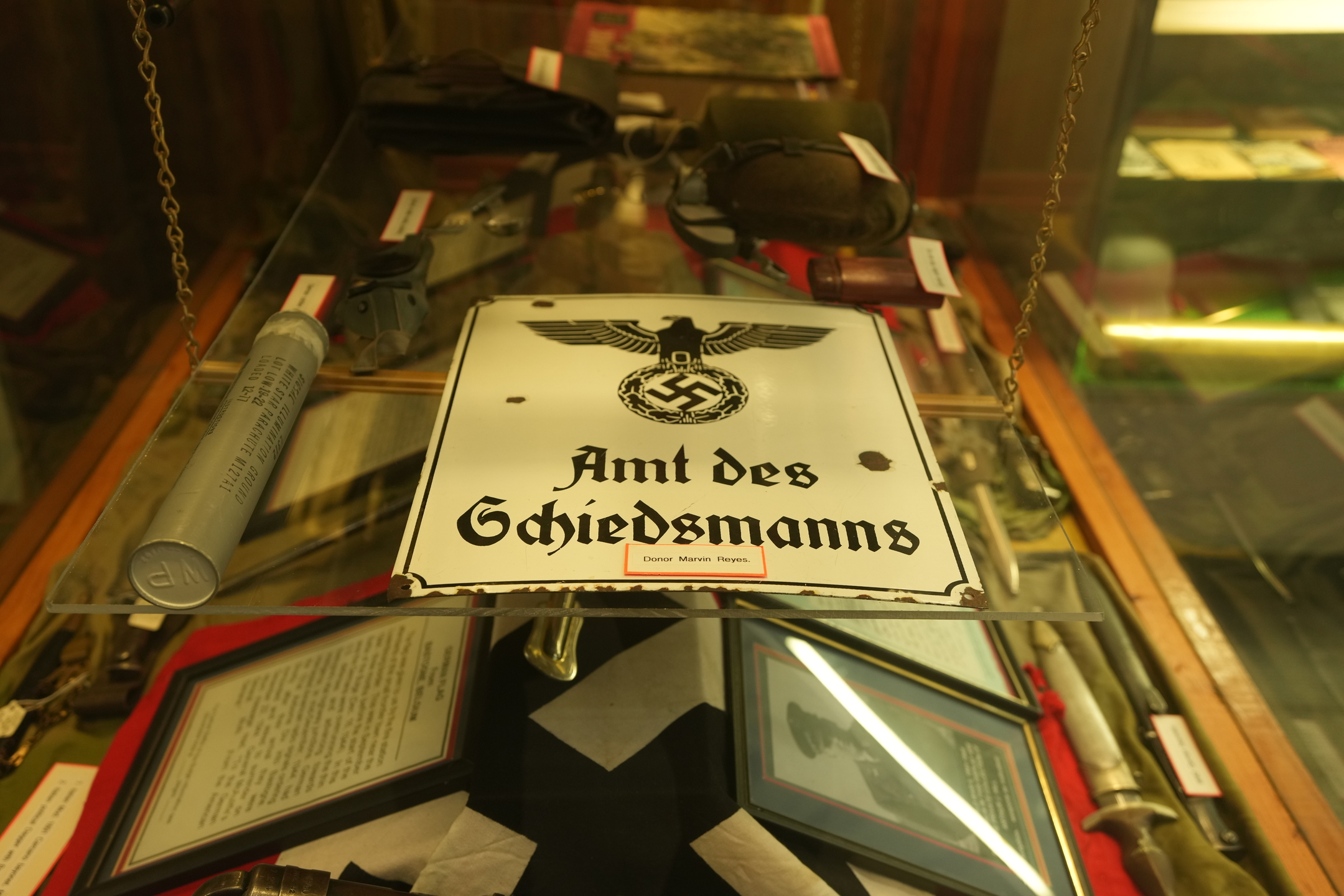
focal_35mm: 35
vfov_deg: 37.9
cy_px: 448
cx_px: 672
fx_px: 1307
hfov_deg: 54.4
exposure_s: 1/40
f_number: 3.5
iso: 800
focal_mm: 35
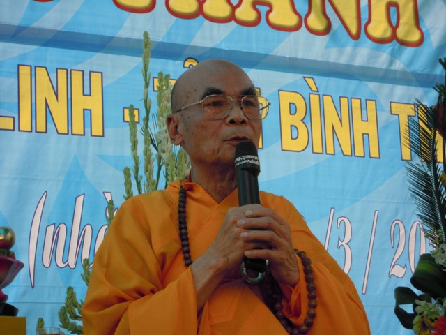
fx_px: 1456
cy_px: 168
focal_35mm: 113
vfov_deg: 13.1
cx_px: 223
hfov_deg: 17.4
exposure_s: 1/100
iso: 160
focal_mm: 20.3
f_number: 5.9
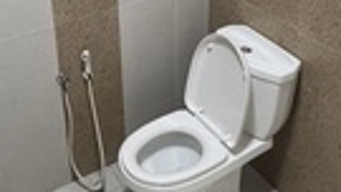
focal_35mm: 48
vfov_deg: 22.9
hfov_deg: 42.7
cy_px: -39
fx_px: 434
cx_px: 135
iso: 250
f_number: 1.8
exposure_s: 1/50
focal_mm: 1.57
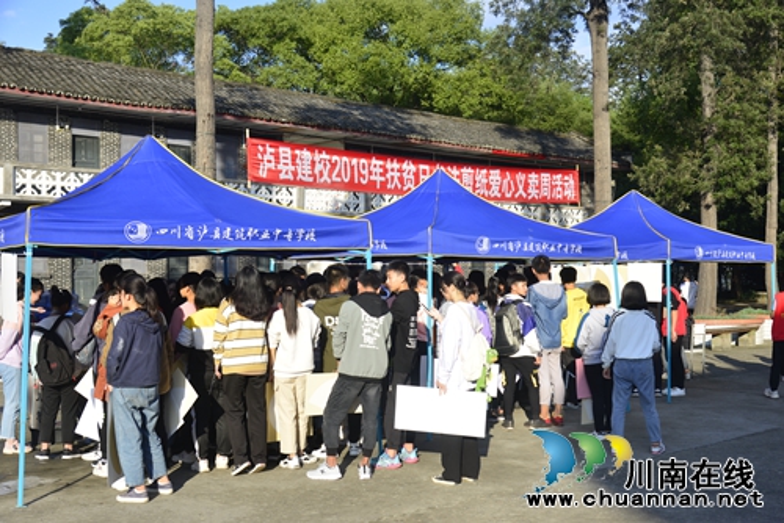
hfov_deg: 50.7
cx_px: 392
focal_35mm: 38
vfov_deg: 35.1
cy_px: 262
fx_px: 828
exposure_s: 1/200
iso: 125
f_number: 7.1
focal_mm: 38
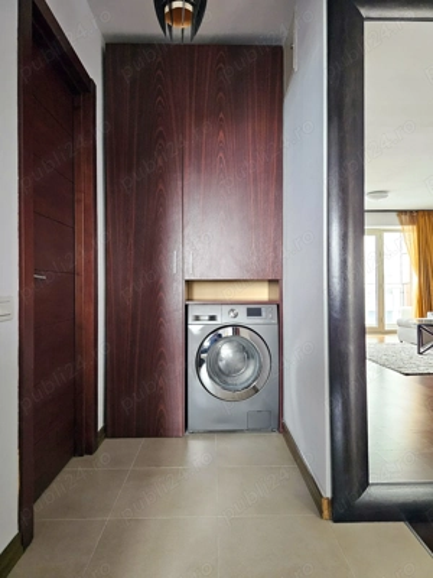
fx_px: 384
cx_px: 216
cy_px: 289
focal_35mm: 23
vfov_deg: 73.9
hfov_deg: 58.9
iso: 1000
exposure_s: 1/100
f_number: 1.7
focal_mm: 6.3
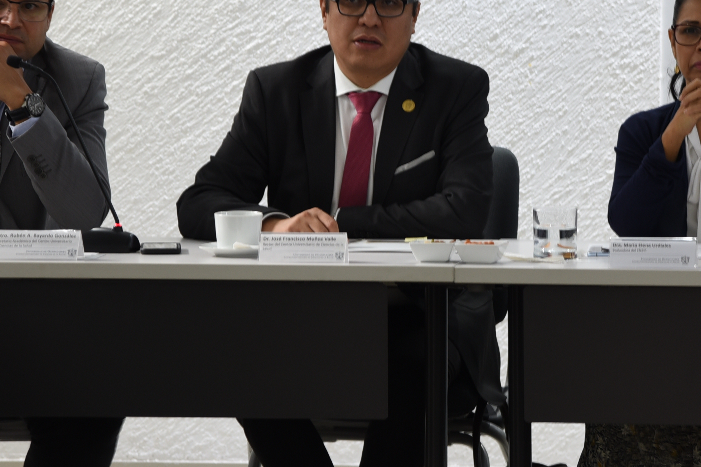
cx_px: 484
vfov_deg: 5.7
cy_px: 111
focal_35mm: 242
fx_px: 4712
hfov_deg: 8.5
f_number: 4.5
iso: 250
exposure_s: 1/5
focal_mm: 105
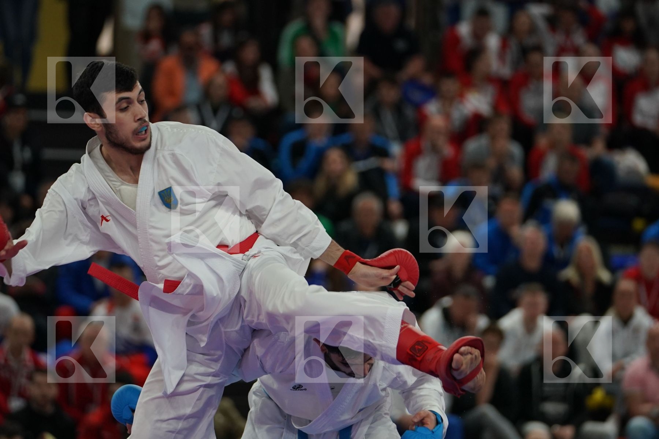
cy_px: 220
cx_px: 330
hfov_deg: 8.4
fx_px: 4503
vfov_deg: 5.6
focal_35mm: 246
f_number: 2.8
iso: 1250
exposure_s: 1/1000
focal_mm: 164
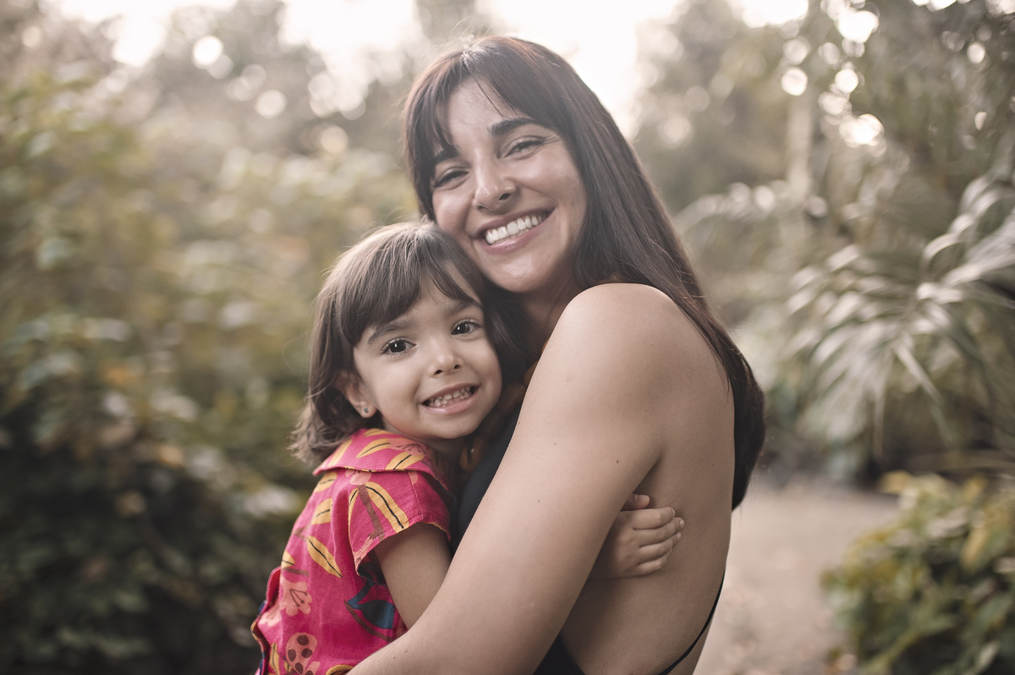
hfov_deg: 54.5
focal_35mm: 35
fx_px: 986
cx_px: 508
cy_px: 338
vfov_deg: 37.8
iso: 800
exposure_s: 1/640
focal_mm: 35
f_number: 1.8
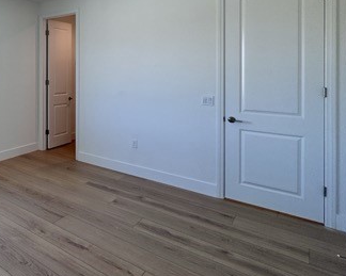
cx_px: 18
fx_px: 276
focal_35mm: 27
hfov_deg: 53.6
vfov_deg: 51.2
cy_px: 74
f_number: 2.2
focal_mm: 2.22
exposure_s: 1/120
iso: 64
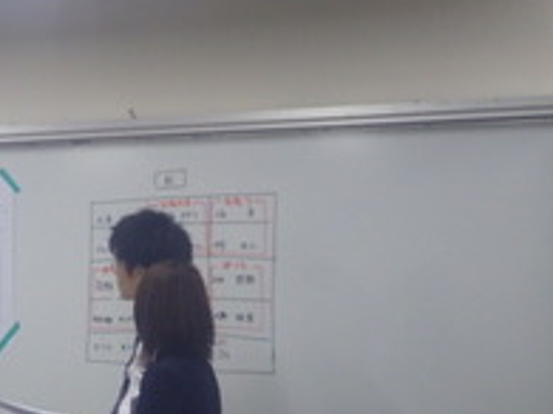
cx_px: 0
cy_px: 383
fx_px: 1772
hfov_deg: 17.3
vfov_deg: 13.2
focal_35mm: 111
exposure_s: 1/60
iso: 400
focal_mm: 9.6
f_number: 3.4
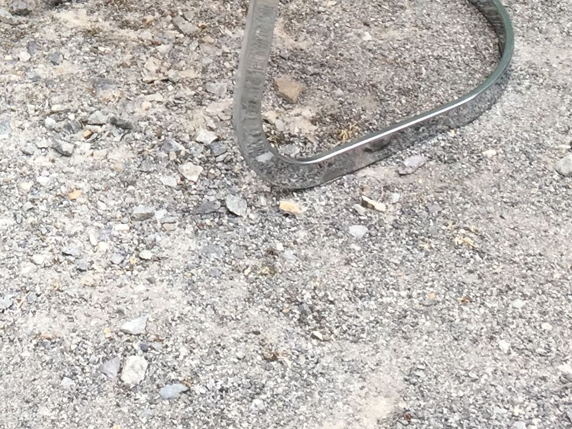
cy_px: -275
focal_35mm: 97
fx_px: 1603
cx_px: -29
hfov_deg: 19.5
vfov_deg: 14.0
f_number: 2.2
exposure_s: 1/659
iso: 32
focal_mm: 4.15
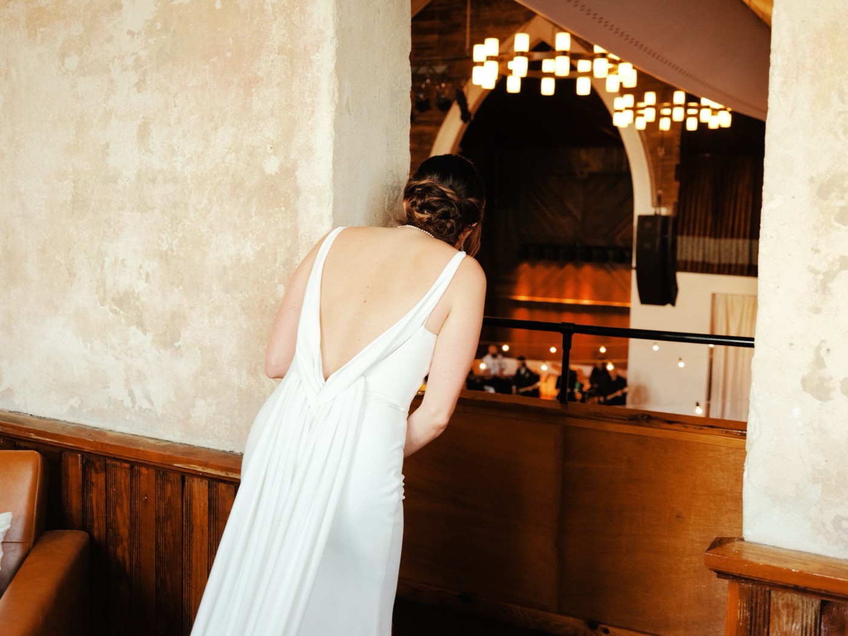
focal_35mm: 39
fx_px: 955
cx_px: 424
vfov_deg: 36.8
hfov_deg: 47.9
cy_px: 318
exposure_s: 1/50
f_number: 5.2
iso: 1600
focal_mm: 49.1
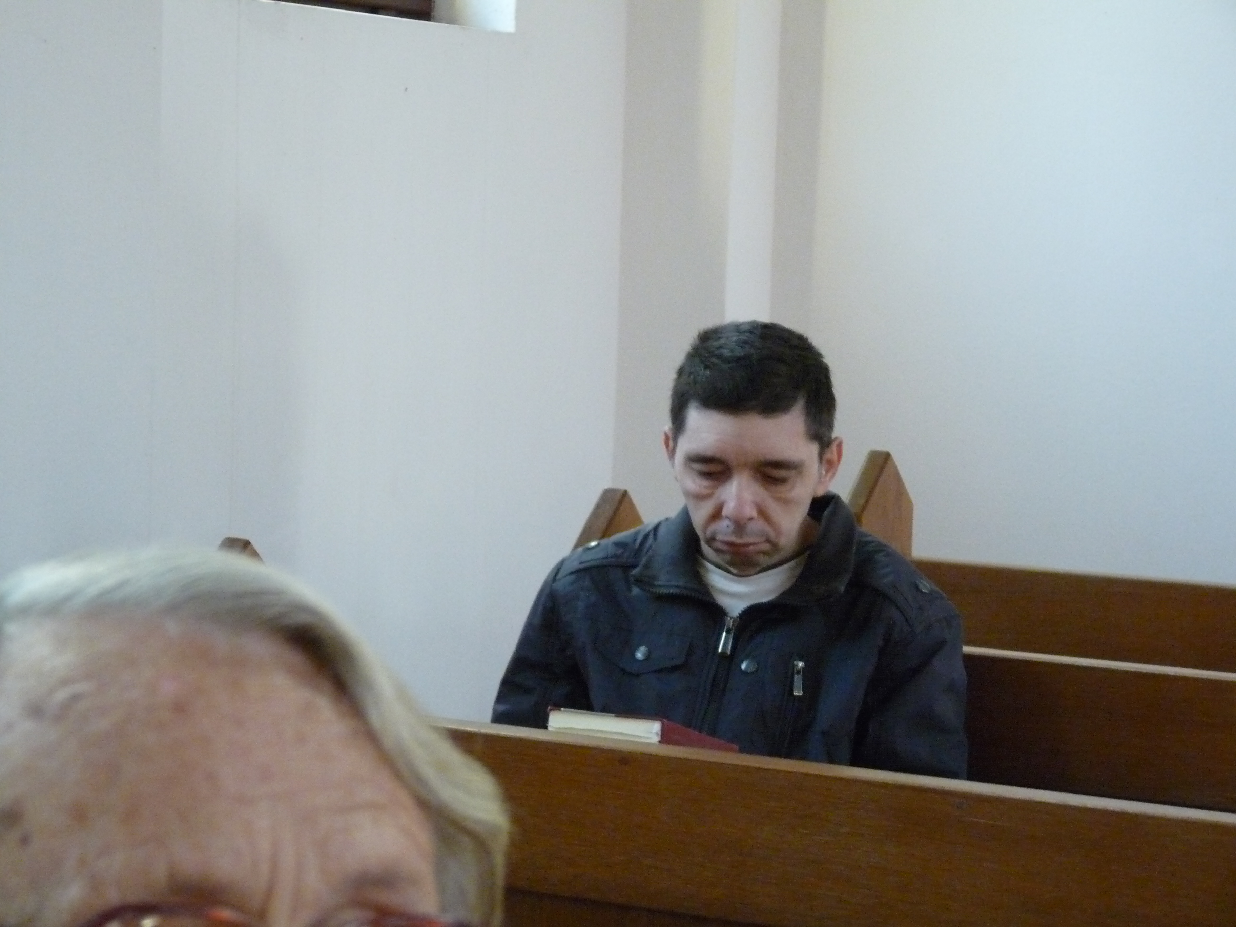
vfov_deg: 16.2
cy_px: 464
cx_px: 618
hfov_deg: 21.5
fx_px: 3249
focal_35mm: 91
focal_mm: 16.1
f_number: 3.4
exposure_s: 1/25
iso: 800
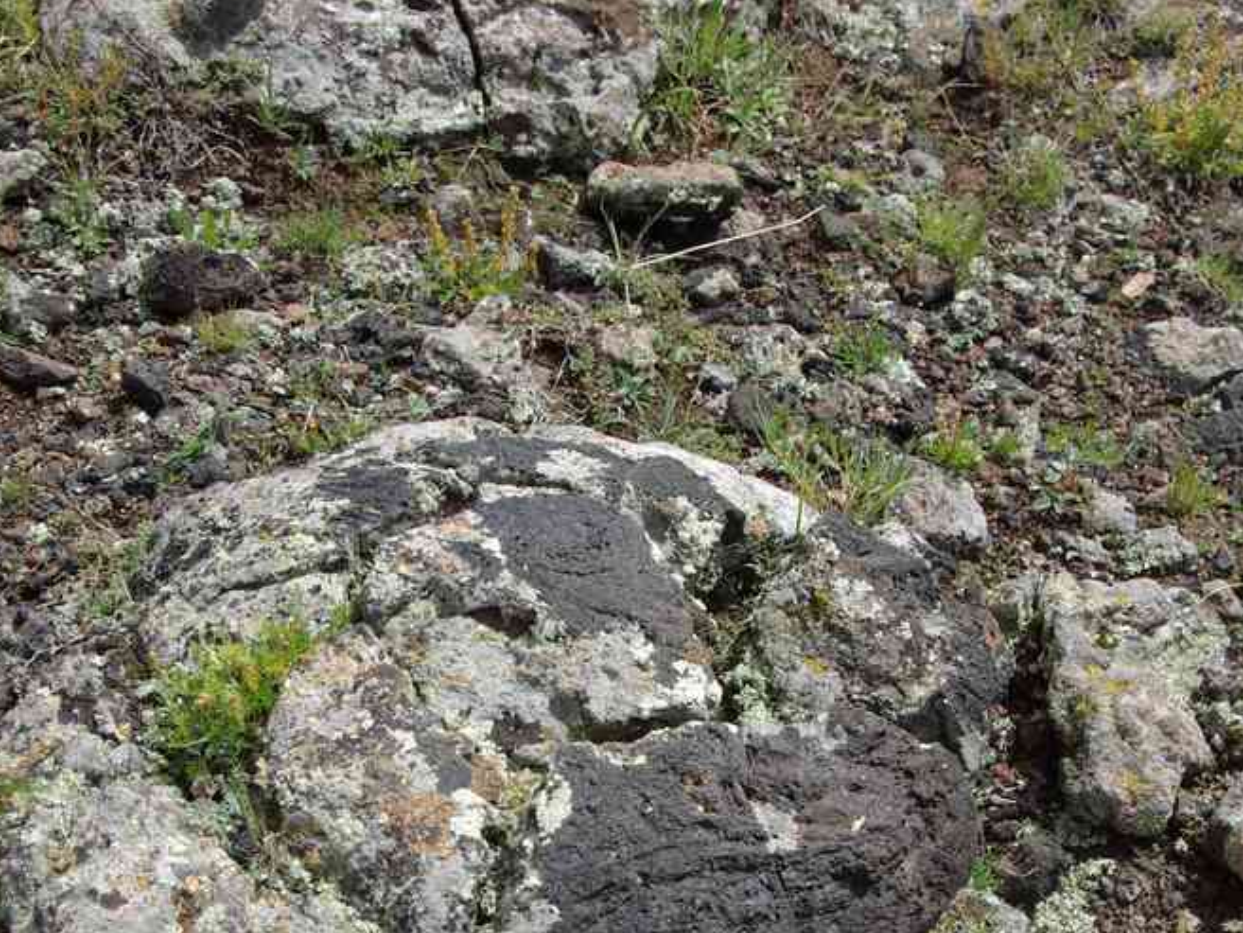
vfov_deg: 23.1
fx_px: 2263
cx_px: 617
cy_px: 704
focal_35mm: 63
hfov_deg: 30.7
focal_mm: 29.4
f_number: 8
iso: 100
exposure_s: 1/250
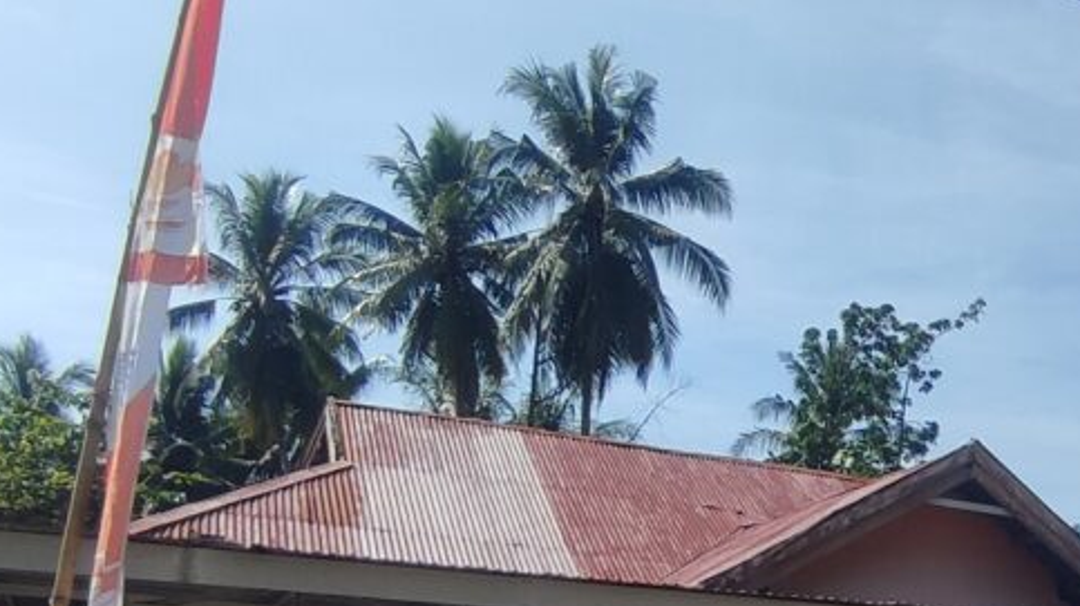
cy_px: 569
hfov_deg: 46.6
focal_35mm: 37
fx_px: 1059
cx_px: 1042
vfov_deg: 30.2
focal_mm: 1.65
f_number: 2.2
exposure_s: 1/1401
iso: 50
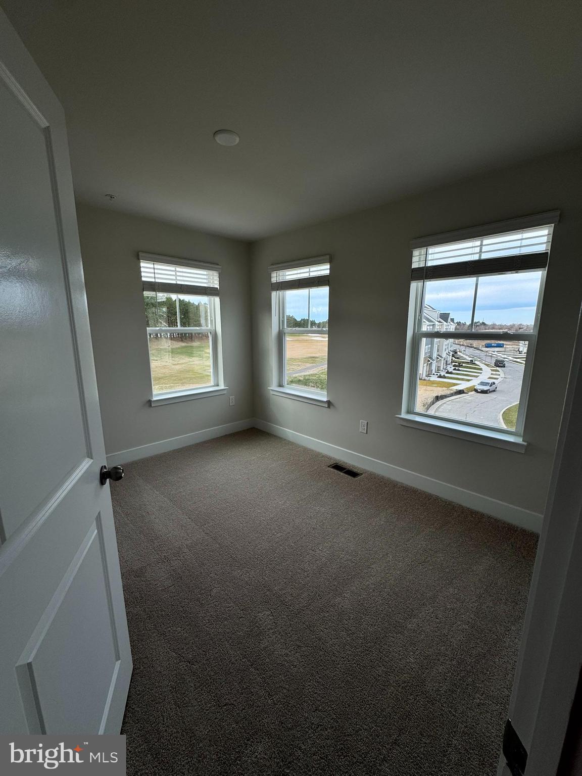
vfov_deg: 102.1
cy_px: 388
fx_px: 314
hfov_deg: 85.7
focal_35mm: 14
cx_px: 291
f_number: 2.2
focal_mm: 2.22
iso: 40
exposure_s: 1/327
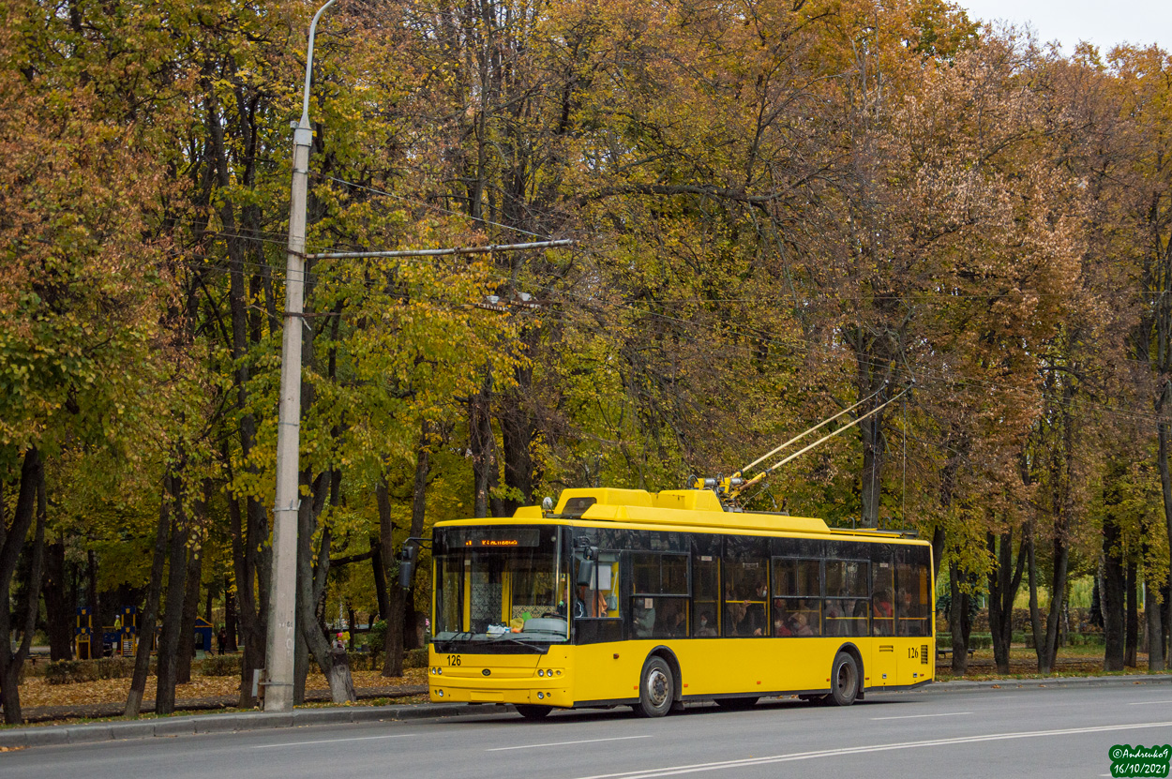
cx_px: 586
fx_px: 2342
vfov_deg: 18.9
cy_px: 390
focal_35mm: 72
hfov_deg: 28.1
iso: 400
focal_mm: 48
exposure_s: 1/640
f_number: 4.8
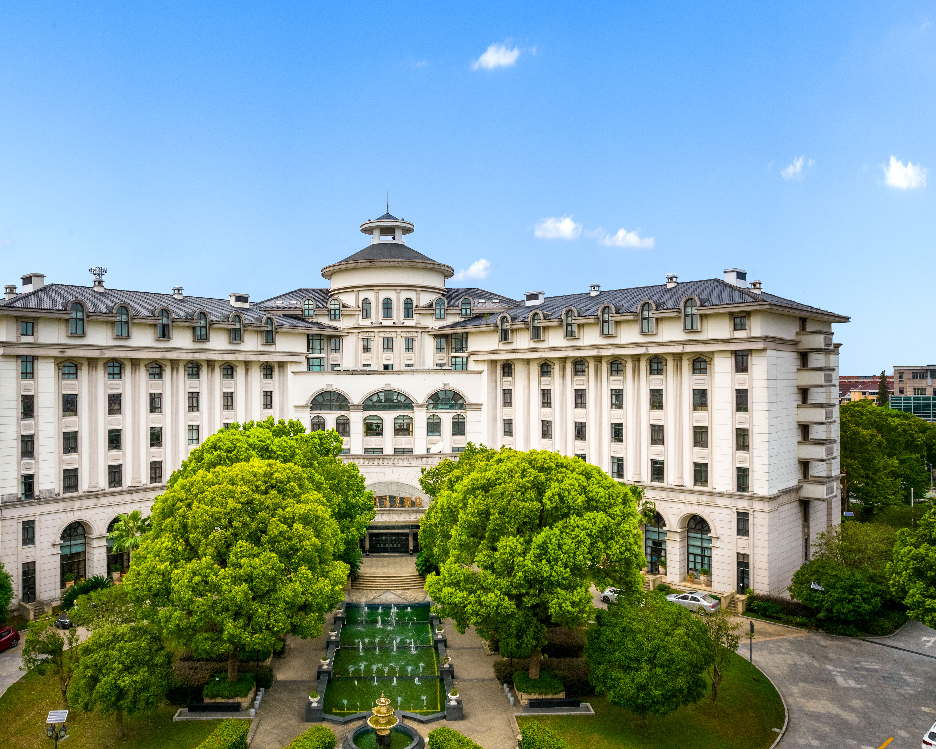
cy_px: 374
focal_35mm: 25
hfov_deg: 67.8
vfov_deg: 56.8
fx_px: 693
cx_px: 403
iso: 100
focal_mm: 8.38
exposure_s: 1/4000
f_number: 2.8
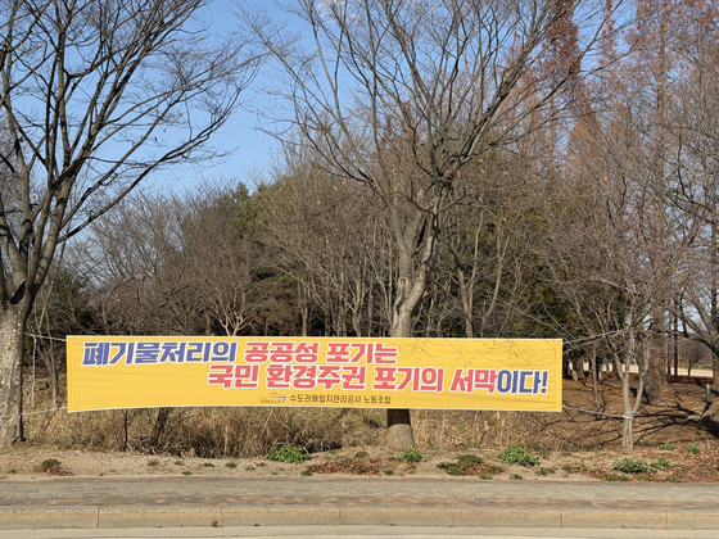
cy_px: 270
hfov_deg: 39.7
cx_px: 360
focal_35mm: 48
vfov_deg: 30.3
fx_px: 997
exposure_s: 1/6024
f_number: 1.78
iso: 64
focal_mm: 6.76
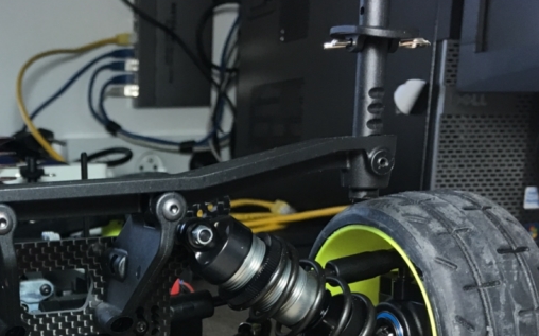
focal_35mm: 62
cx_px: 36
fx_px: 910
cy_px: 393
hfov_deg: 31.2
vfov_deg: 19.8
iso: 50
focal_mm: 4.15
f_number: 2.2
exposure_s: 1/33
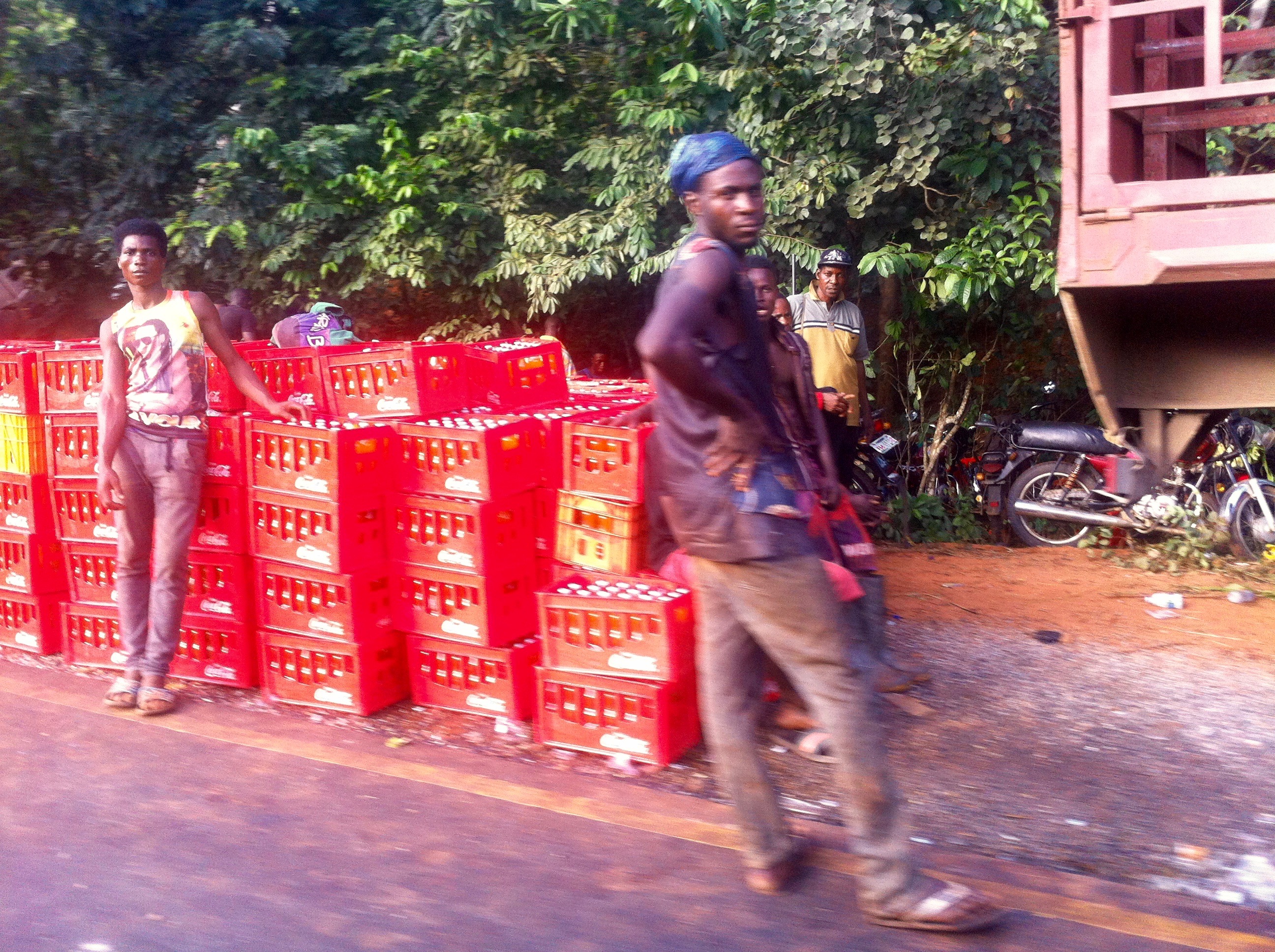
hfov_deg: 52.7
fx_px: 1287
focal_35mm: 35
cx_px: 638
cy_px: 476
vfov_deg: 40.6
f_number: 2.8
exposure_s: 1/100
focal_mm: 3.85
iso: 125
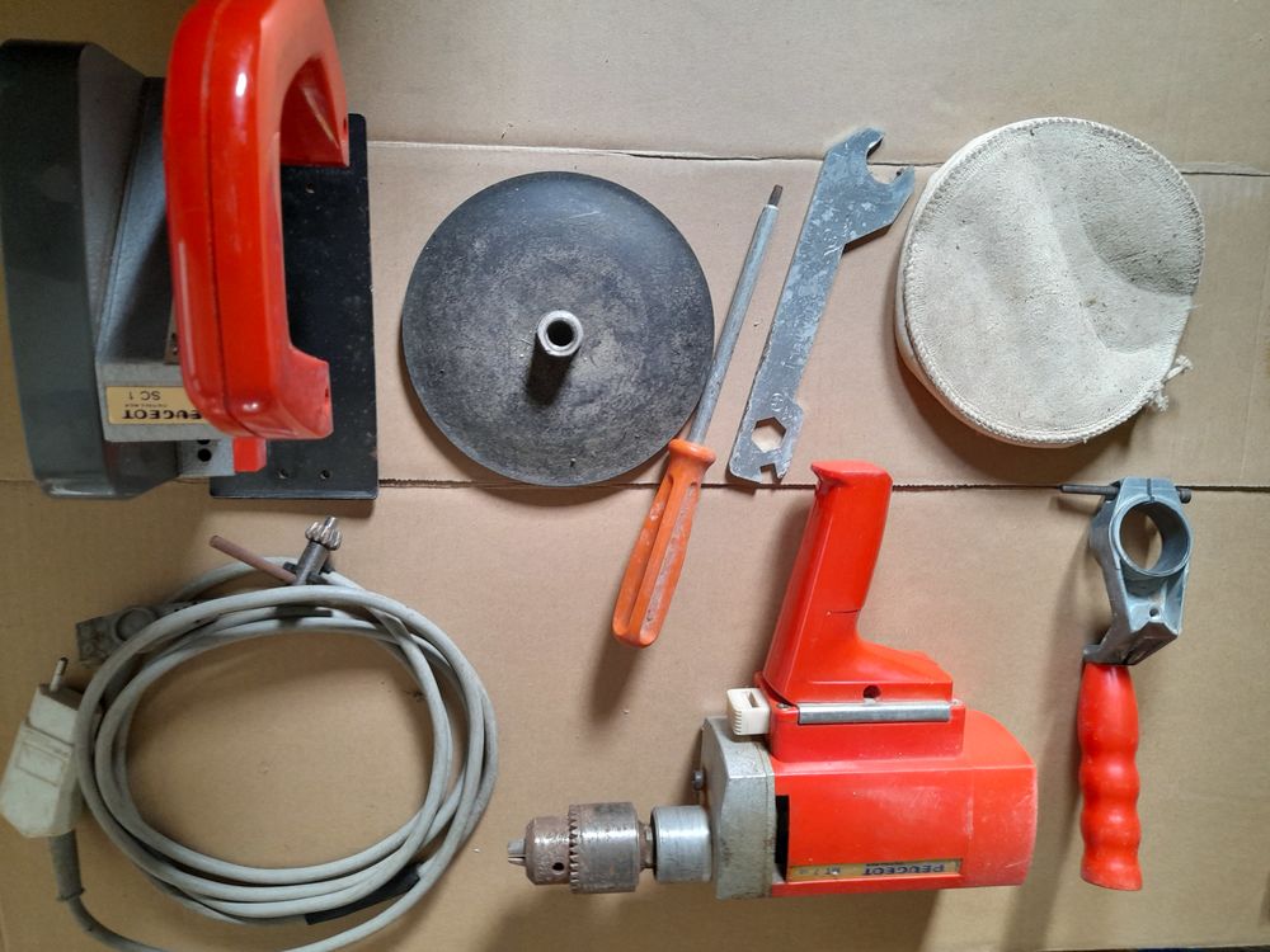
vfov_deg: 54.9
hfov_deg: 69.4
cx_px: 635
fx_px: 917
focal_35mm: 25
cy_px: 476
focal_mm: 4.6
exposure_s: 1/50
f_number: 2
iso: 200
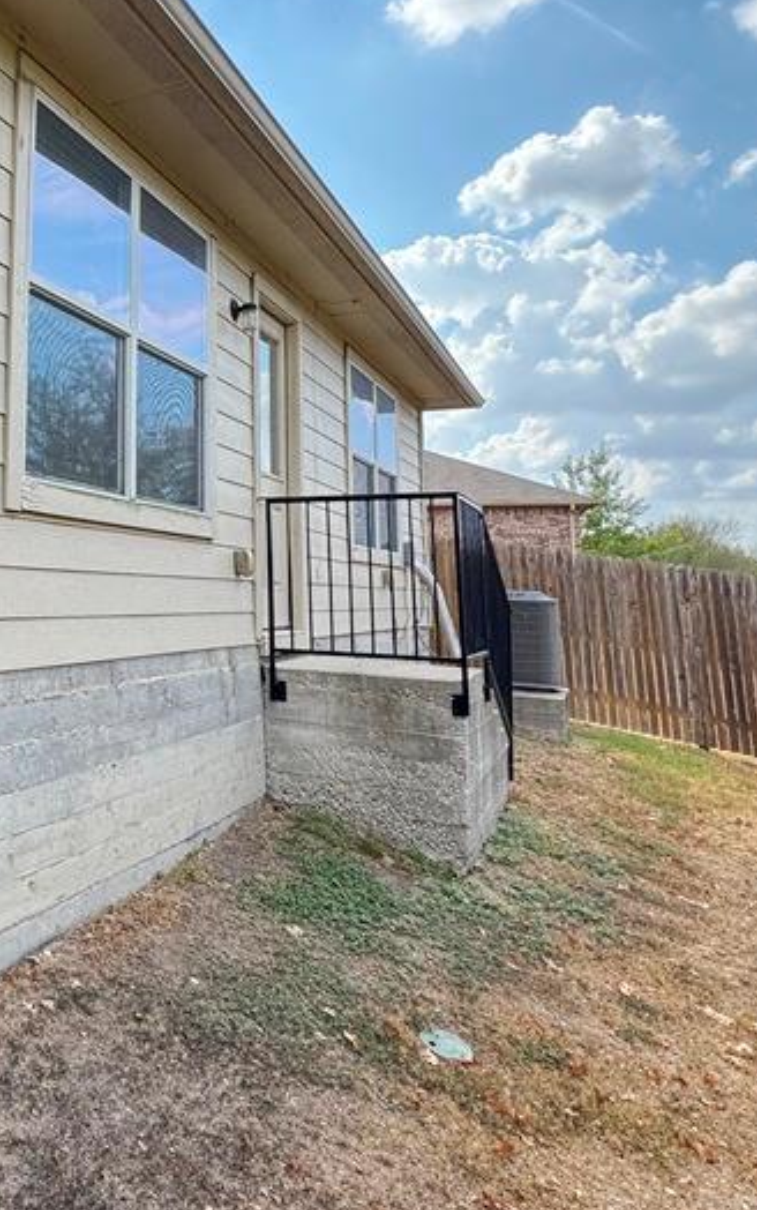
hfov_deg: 37.9
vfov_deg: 63.6
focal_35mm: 29
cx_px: -21
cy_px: 448
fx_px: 956
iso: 40
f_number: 2.2
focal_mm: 2.22
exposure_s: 1/522
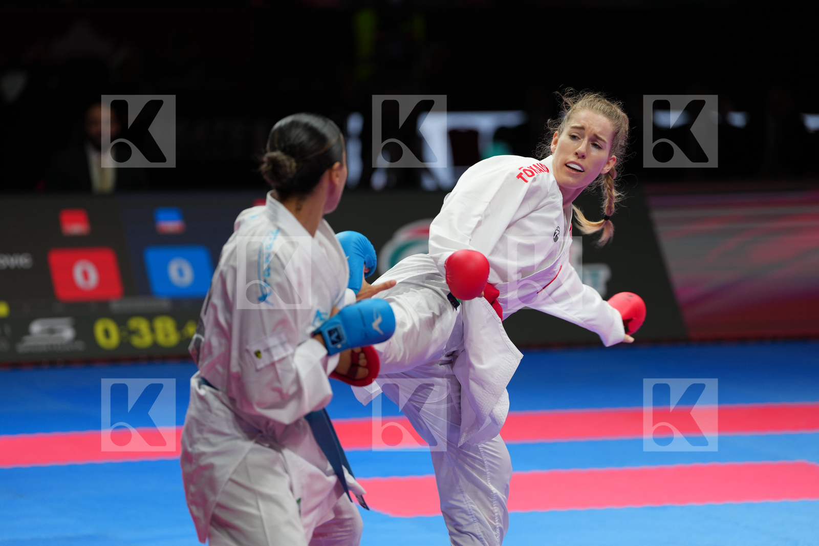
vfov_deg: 8.8
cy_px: 273
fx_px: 3548
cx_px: 410
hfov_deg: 13.2
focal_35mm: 156
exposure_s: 1/1000
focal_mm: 156
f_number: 2.8
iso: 640
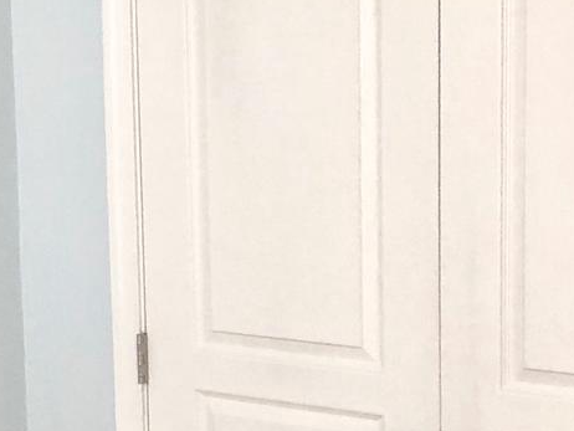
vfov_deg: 11.9
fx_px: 2057
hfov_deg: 15.7
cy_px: 325
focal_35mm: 124
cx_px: 83
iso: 25
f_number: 1.8
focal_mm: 4
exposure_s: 1/40
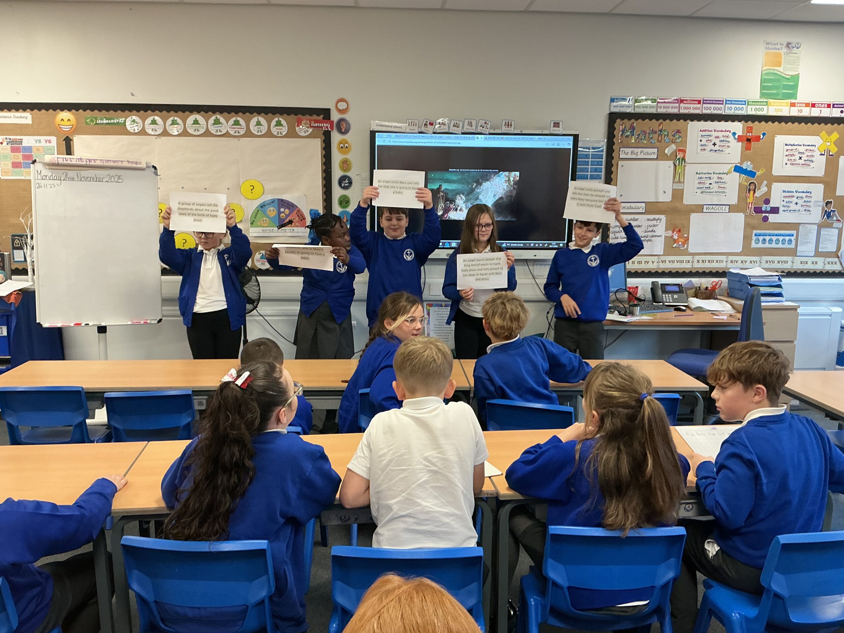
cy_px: 316
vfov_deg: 48.2
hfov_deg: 61.7
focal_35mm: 29
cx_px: 422
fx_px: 707
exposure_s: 1/60
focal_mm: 3
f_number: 1.8
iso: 125
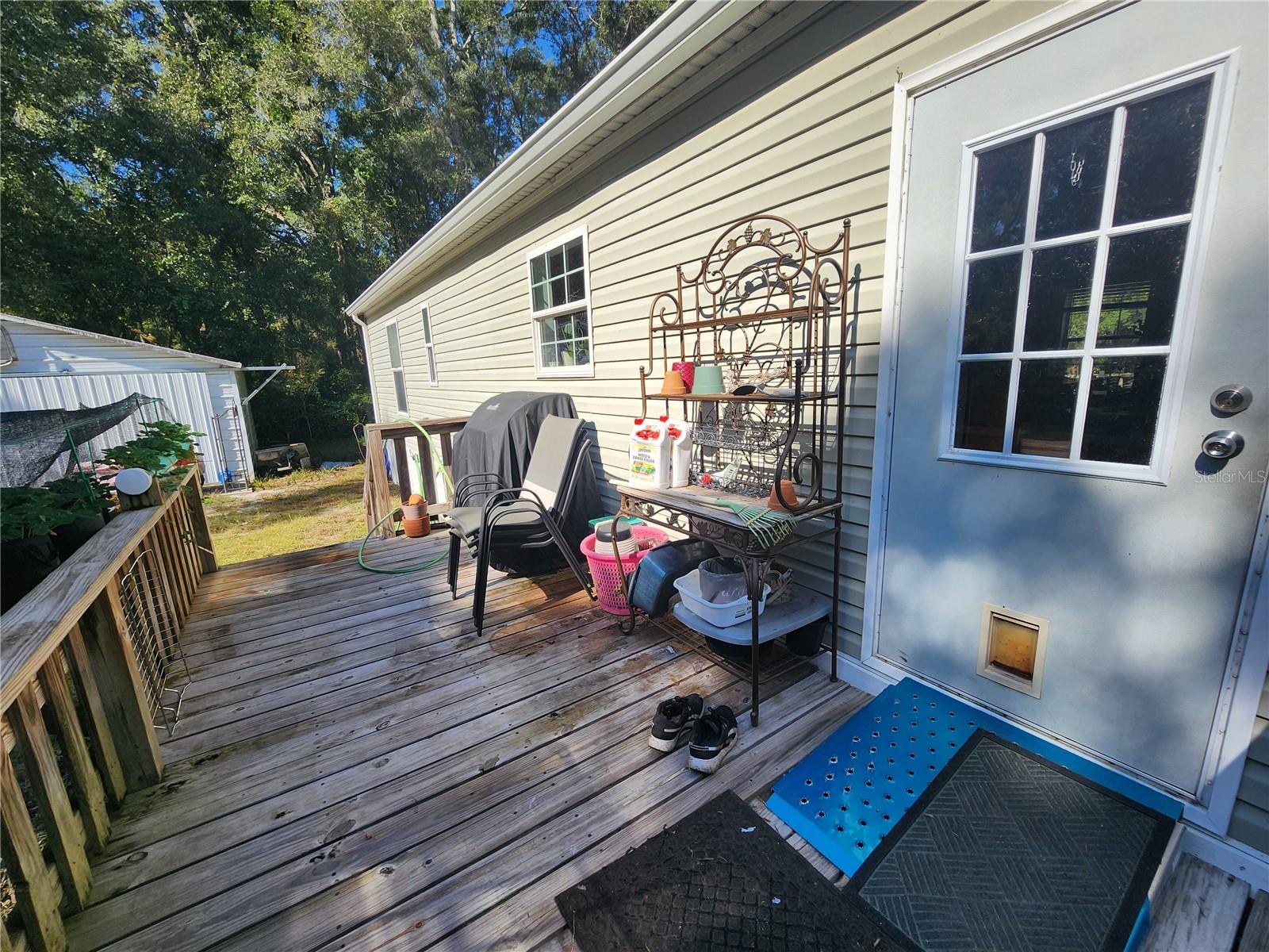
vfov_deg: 89.9
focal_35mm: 13
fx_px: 477
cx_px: 634
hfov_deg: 106.2
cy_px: 476
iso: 50
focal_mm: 2.2
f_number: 2.2
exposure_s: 1/1418
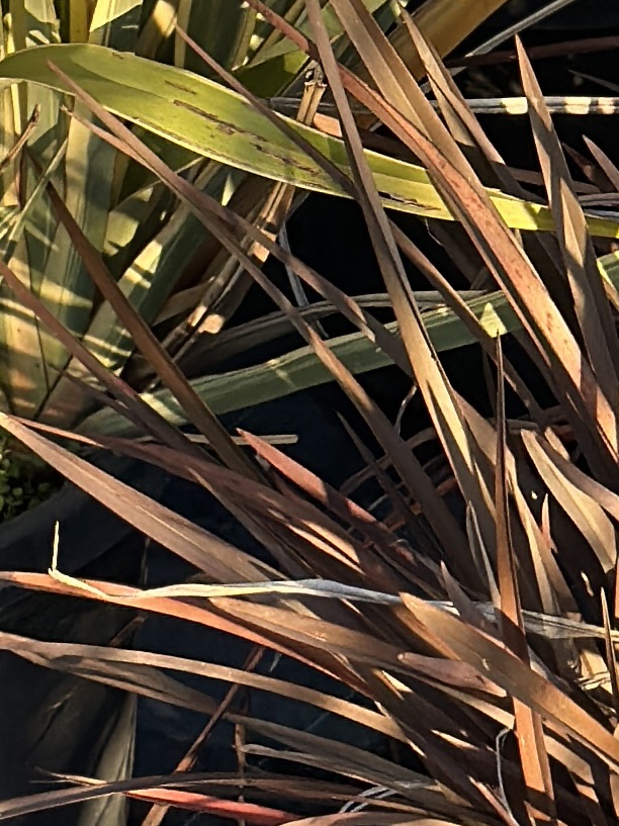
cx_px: 721
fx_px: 5655
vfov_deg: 8.2
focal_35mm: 237
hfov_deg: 6.2
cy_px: -277
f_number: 1.78
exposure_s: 1/1041
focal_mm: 6.86
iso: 80
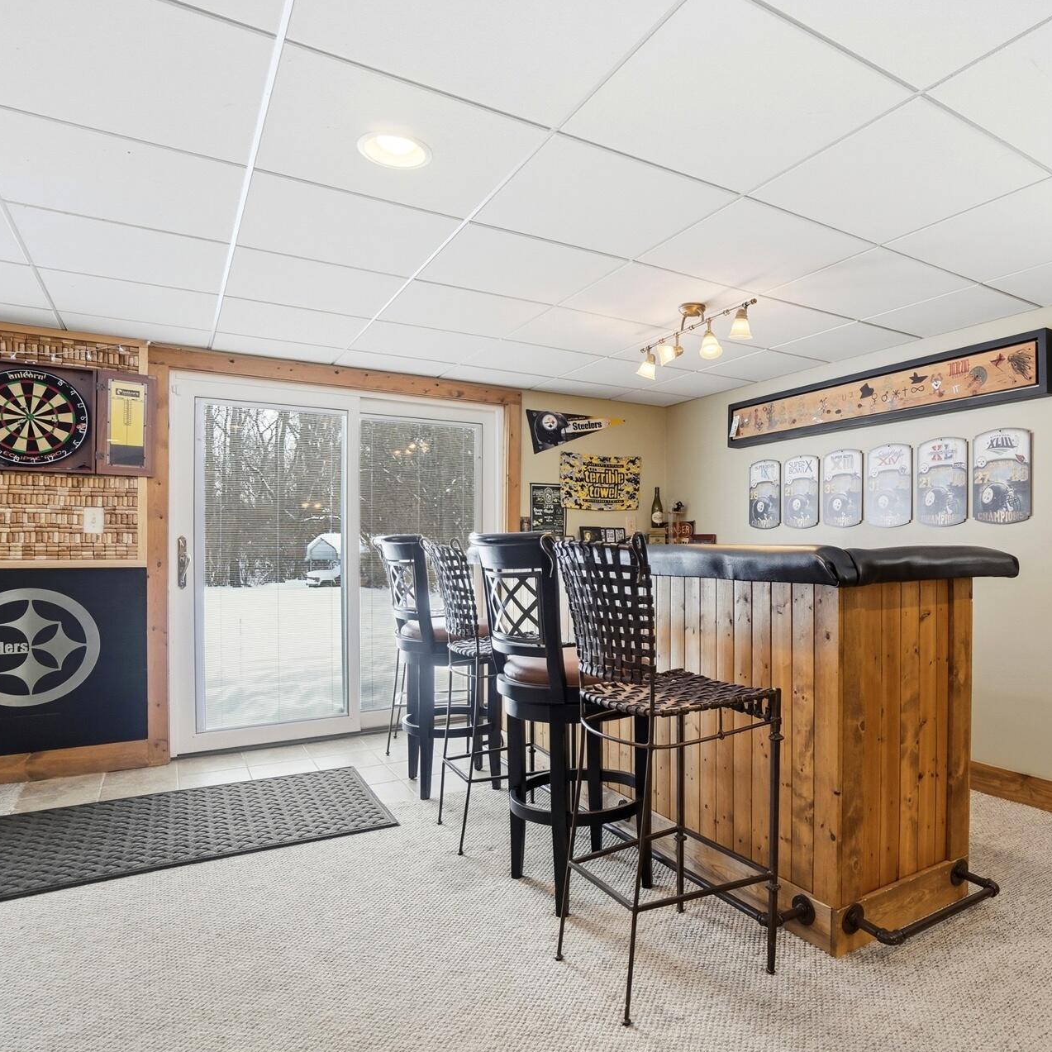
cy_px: 540
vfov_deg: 74.8
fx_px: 688
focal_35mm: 20
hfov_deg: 73.3
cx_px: 671
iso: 100
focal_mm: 10
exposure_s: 1/160
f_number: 4.5
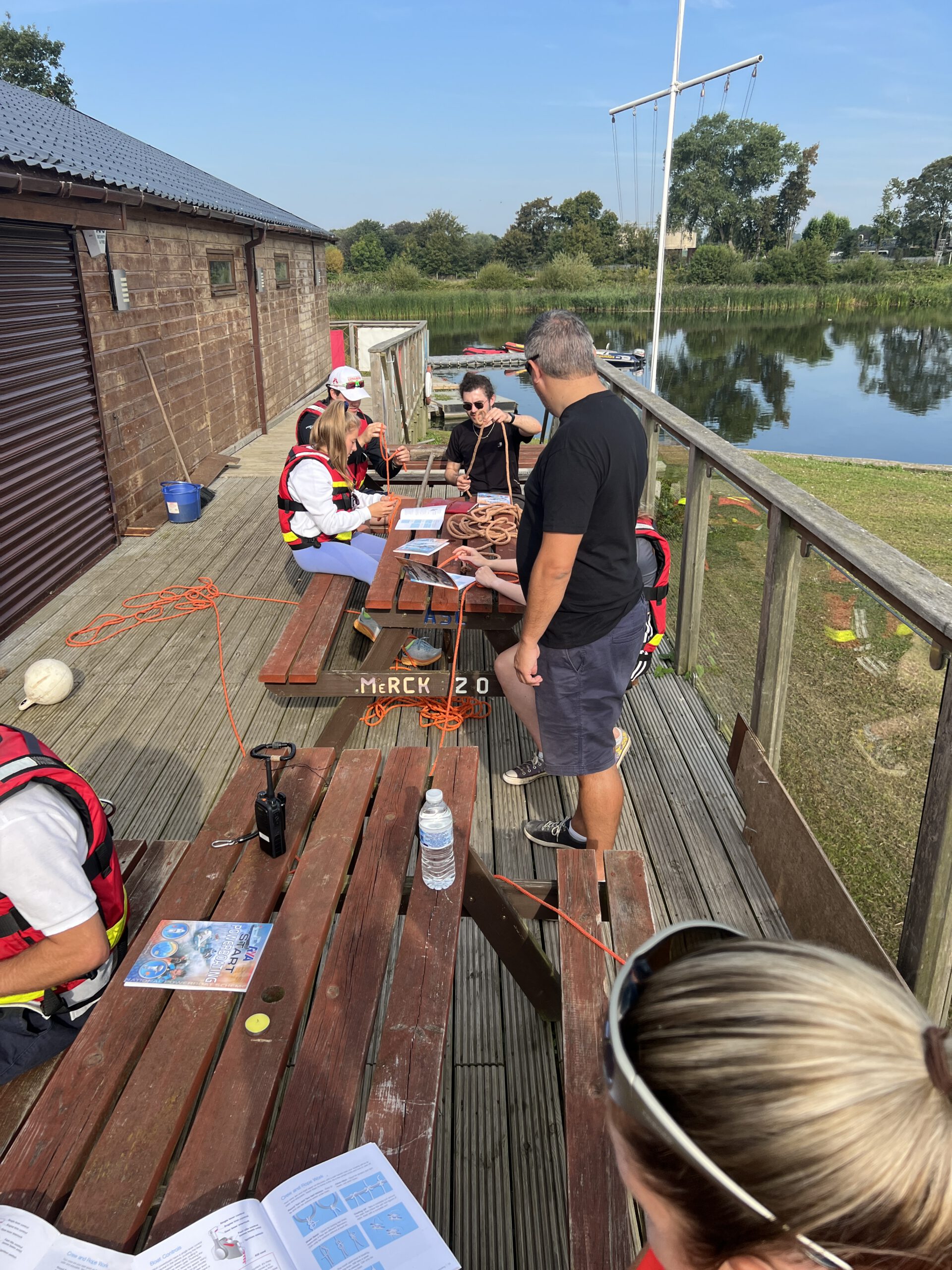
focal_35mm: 26
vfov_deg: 67.3
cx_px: 476
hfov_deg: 53.1
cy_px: 635
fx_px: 953
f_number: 1.5
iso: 50
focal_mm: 5.7
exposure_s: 1/1808
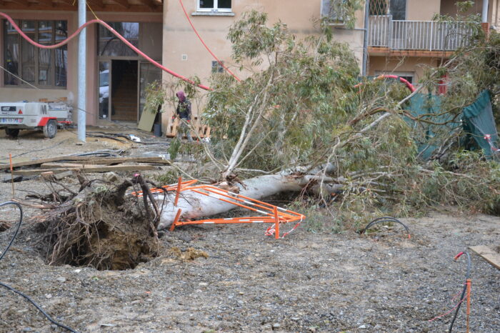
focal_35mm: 52
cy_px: 166
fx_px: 729
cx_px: 250
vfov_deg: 25.7
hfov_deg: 37.9
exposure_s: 1/125
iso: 320
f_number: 5.6
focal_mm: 35
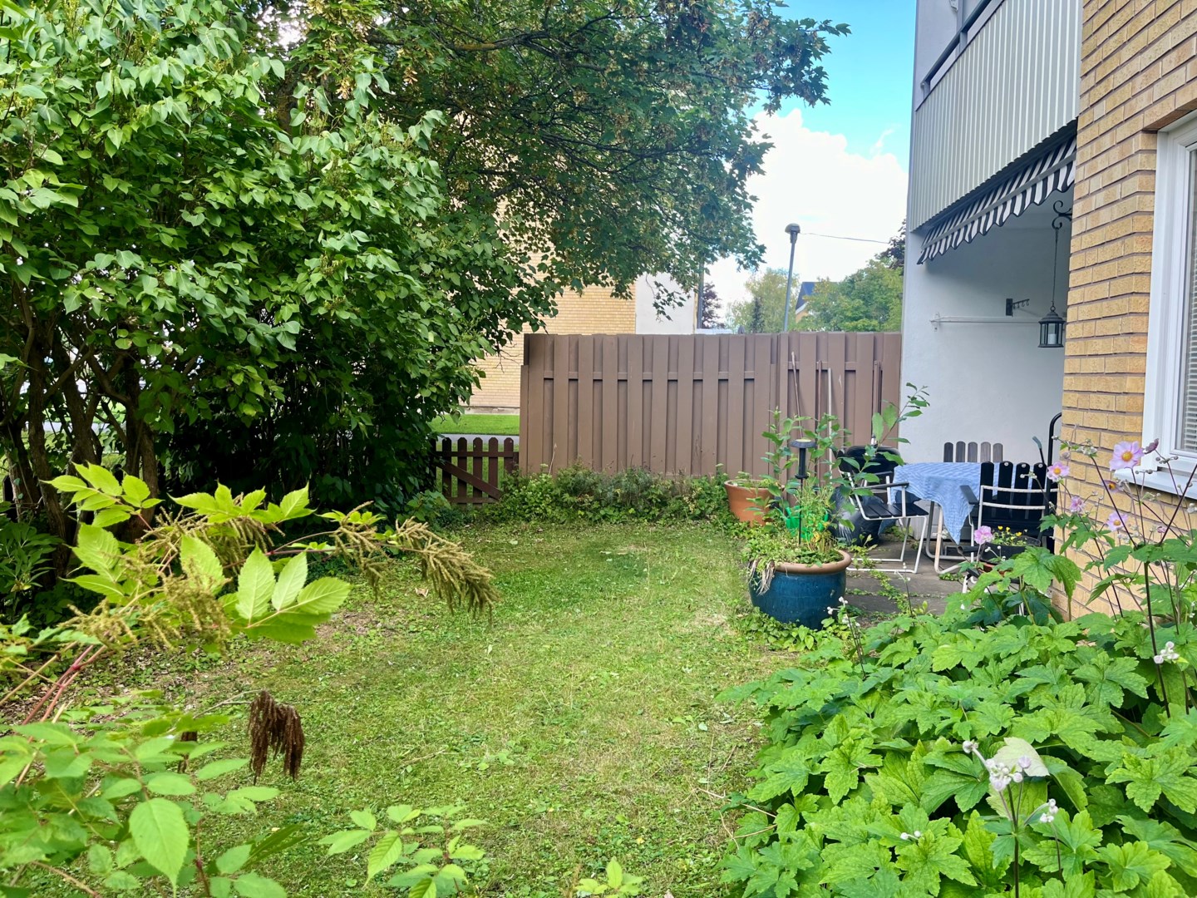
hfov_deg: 67.3
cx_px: 598
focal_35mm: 26
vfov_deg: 53.1
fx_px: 899
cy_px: 449
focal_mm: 5.1
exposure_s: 1/230
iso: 40
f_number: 1.6
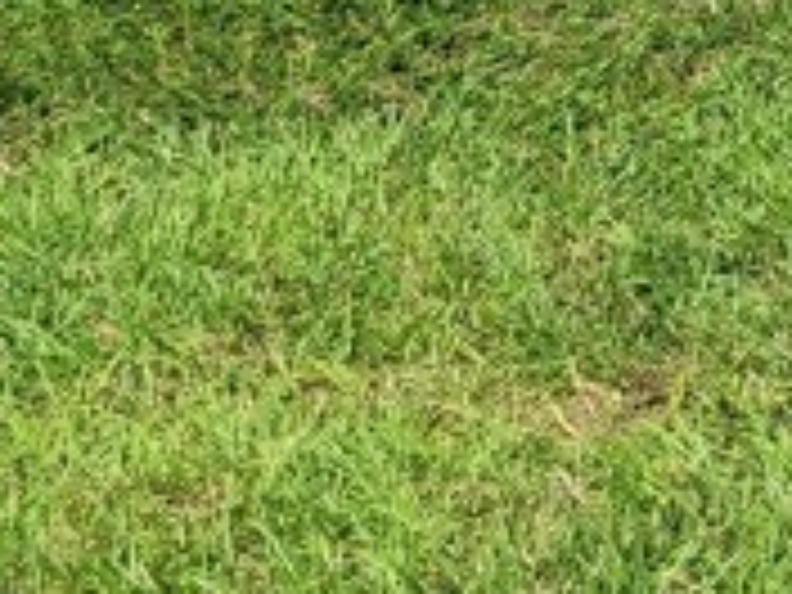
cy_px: -873
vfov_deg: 8.8
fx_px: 3455
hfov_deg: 10.7
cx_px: 2025
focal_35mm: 151
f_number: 1.8
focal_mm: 5.4
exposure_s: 1/2679
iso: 40
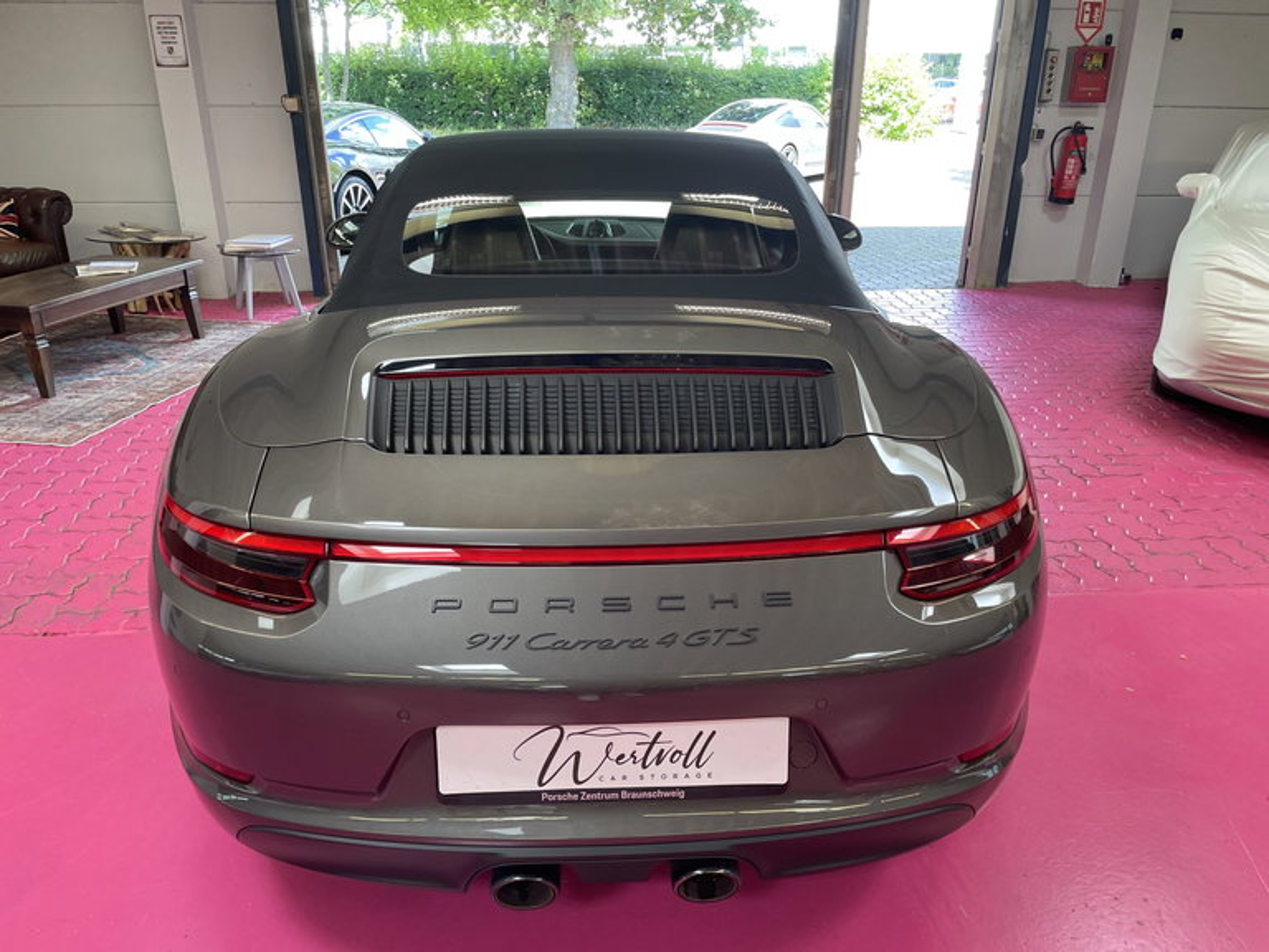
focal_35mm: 26
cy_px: 476
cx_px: 634
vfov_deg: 53.1
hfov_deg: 67.3
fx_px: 953
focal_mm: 4.2
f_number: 1.6
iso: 80
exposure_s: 1/100
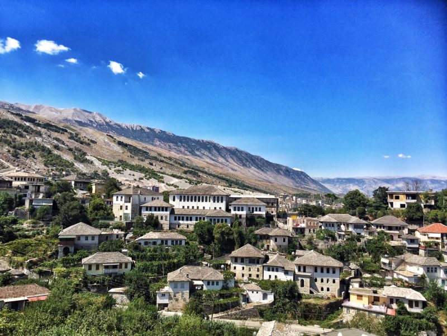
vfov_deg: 48.2
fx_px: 374
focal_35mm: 29
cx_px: 224
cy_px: 168
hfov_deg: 61.7
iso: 32
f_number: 2.2
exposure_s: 1/1721
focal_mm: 4.15
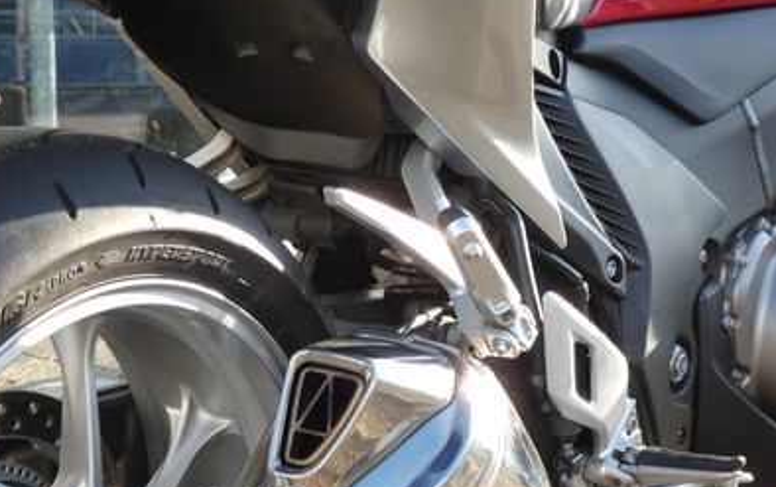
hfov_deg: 24.1
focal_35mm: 86
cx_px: 384
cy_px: 325
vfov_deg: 15.2
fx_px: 1820
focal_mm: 9
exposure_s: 1/100
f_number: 3.9
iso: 80
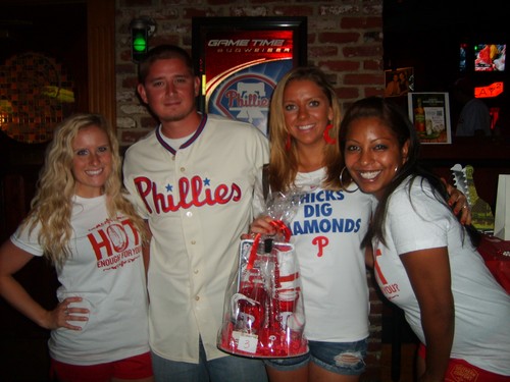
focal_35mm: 35
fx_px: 516
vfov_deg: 40.7
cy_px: 191
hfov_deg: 52.6
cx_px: 255
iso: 100
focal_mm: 5.8
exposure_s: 1/45
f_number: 2.8
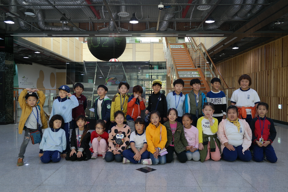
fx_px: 240
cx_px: 144
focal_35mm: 30
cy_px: 96
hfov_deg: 61.9
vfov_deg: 43.6
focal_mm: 20
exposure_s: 1/40
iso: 400
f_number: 3.5
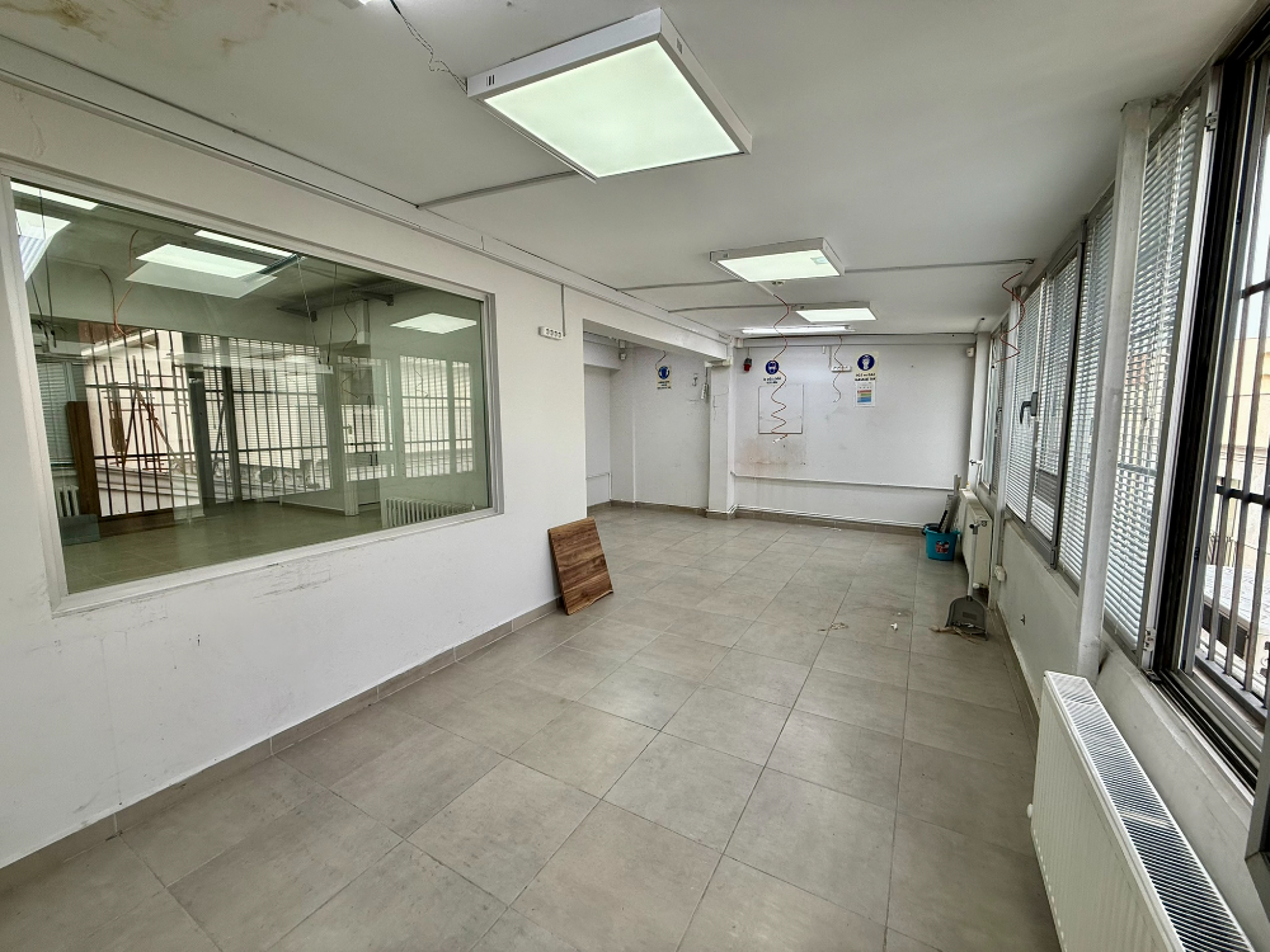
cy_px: 476
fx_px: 514
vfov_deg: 85.7
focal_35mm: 14
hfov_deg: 102.1
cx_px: 635
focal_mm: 2.22
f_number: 2.2
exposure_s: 1/241
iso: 64
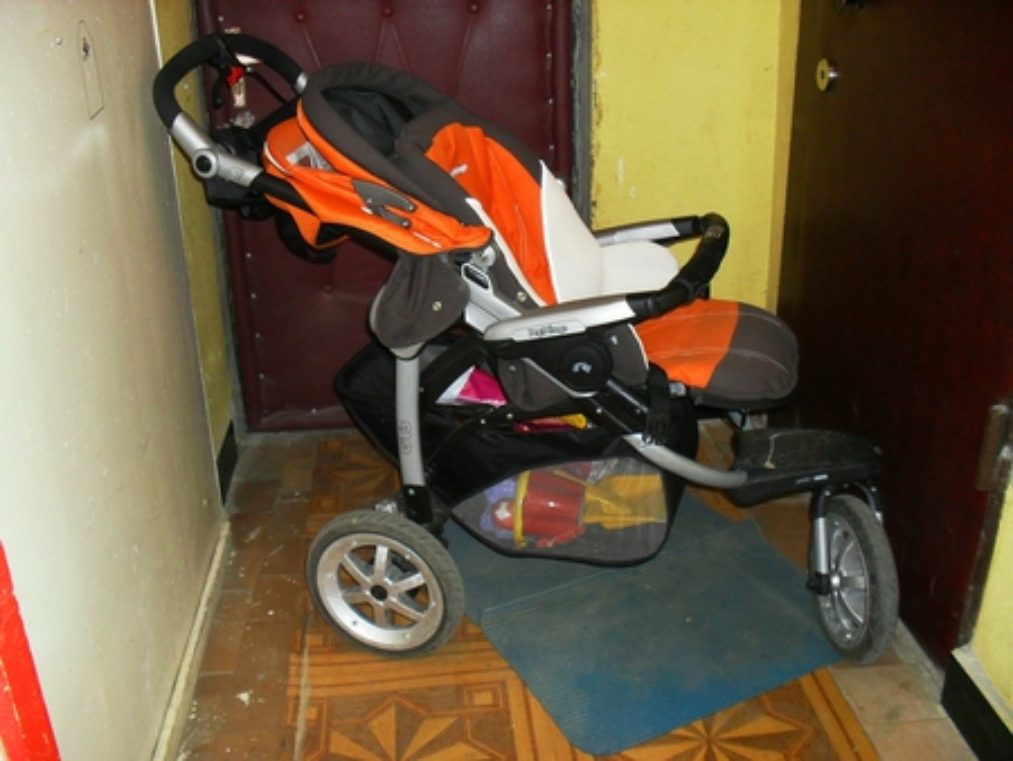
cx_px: 506
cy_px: 380
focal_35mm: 35
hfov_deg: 52.6
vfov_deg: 40.7
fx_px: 1025
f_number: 3.2
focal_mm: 6.3
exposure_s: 1/45
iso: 200
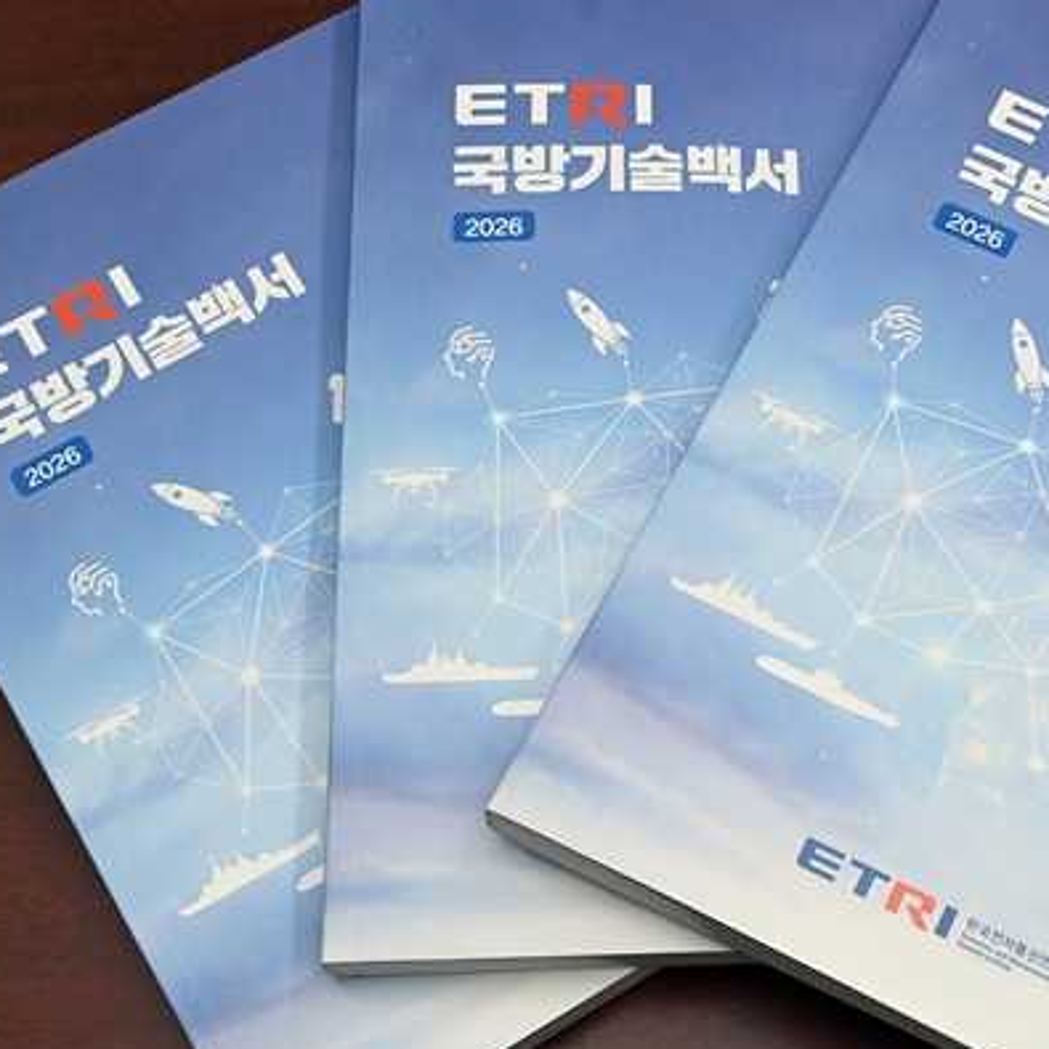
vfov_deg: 31.1
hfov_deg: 30.8
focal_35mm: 55
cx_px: 730
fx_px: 1886
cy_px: 544
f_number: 8
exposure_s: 1/60
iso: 800
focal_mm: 27
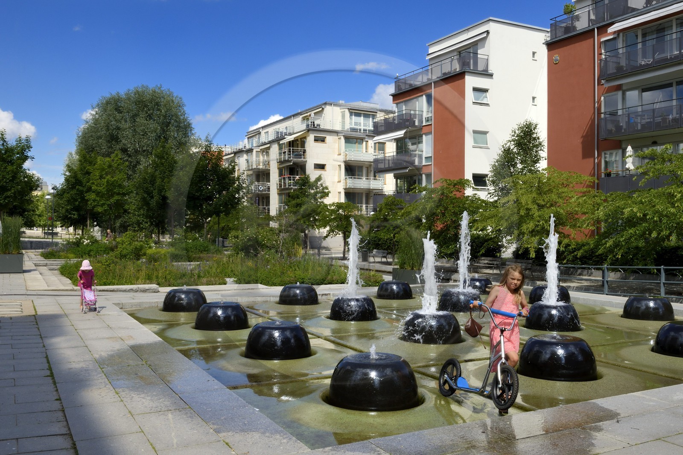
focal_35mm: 29
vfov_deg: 44.9
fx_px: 550
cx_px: 342
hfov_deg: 63.7
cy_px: 228
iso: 400
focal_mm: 29
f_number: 18
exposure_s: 1/250
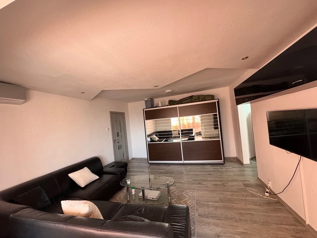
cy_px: 119
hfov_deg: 102.1
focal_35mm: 14
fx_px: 128
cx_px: 158
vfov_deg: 85.7
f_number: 2.2
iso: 250
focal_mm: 2.22
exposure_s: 1/99
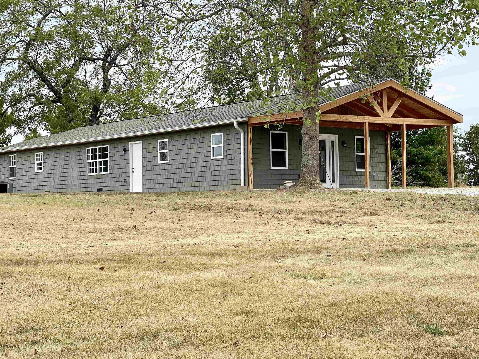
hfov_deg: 30.3
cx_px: 240
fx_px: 886
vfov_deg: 22.9
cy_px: 180
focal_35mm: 64
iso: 20
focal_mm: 7.5
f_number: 2.2
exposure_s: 1/567
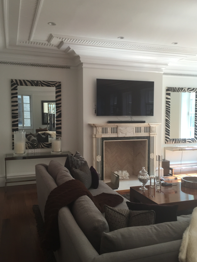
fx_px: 243
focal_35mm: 32
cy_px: 127
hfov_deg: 44.2
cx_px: 97
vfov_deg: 56.8
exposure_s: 1/60
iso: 40
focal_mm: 4.15
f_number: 2.2
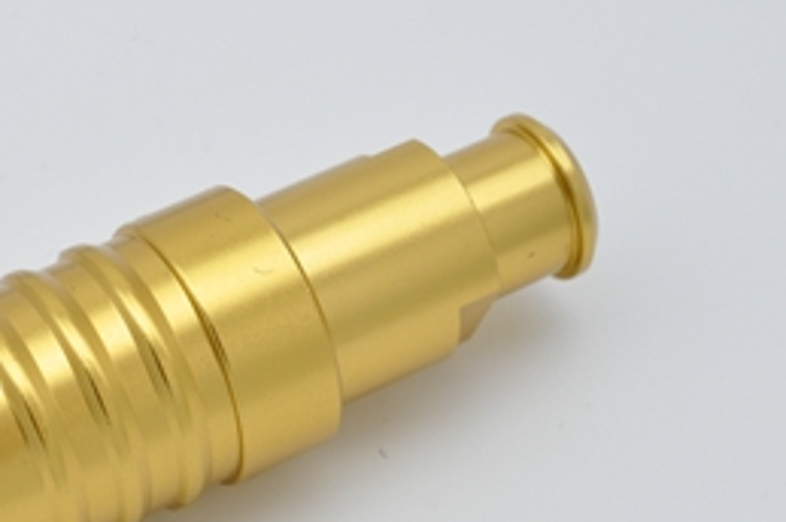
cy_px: 373
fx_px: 2529
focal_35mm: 116
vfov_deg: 11.8
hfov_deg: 17.5
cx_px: 124
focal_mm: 40
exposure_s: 1/125
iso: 900
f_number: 16
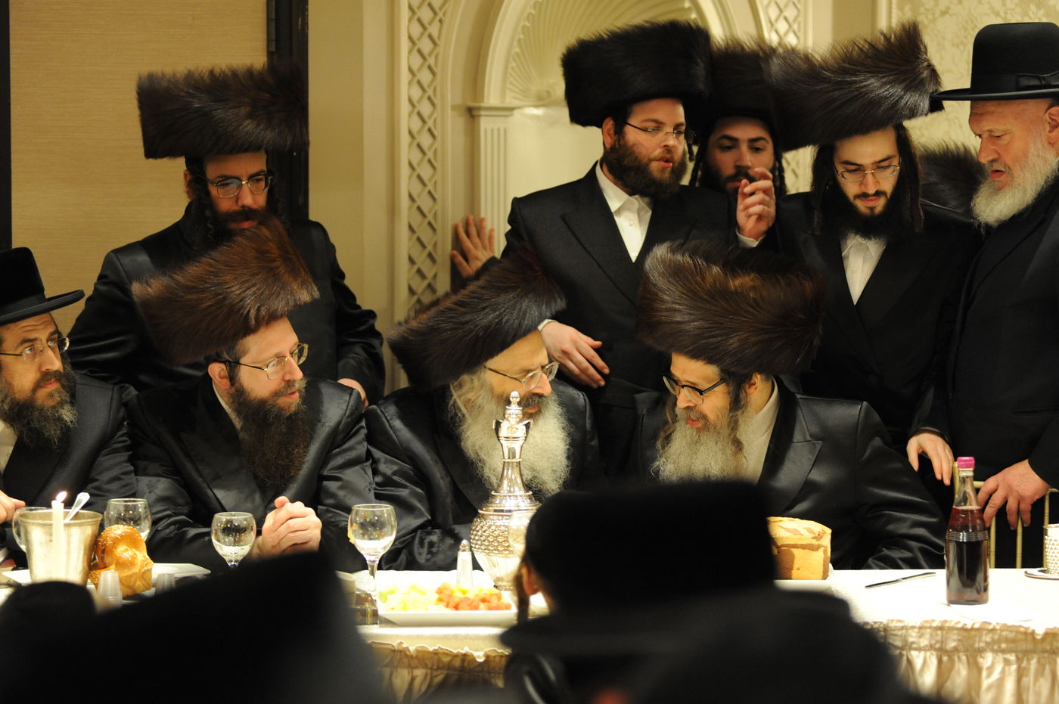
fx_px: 3086
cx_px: 530
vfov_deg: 13.0
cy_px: 352
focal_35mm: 105
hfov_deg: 19.5
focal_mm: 105
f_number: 3.5
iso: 3200
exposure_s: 1/100
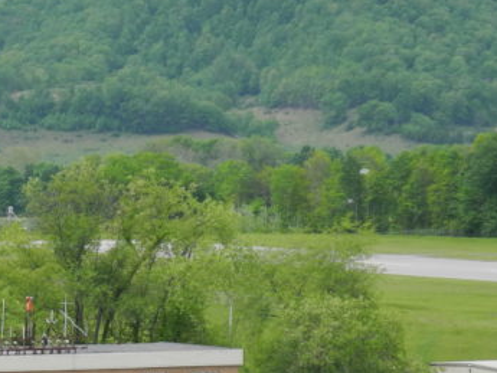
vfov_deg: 5.0
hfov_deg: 6.6
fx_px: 4280
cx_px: -48
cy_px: 492
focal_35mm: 298
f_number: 4.5
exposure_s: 1/500
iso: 100
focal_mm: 22.5
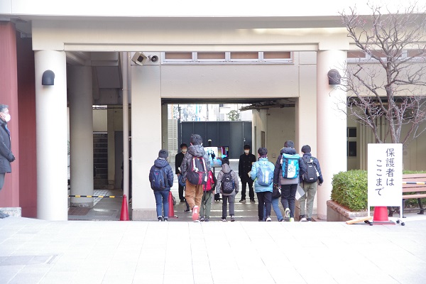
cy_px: 142
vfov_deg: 17.2
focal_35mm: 80
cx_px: 213
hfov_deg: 25.5
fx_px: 941
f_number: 4.5
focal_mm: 53
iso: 800
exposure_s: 1/40
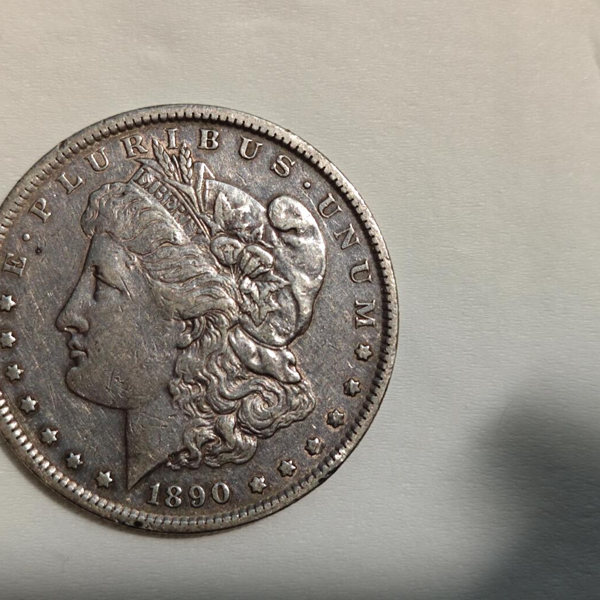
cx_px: 236
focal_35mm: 55
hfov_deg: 31.0
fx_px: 1079
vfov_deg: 31.1
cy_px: 302
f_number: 1.6
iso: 400
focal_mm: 6.55
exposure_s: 1/50
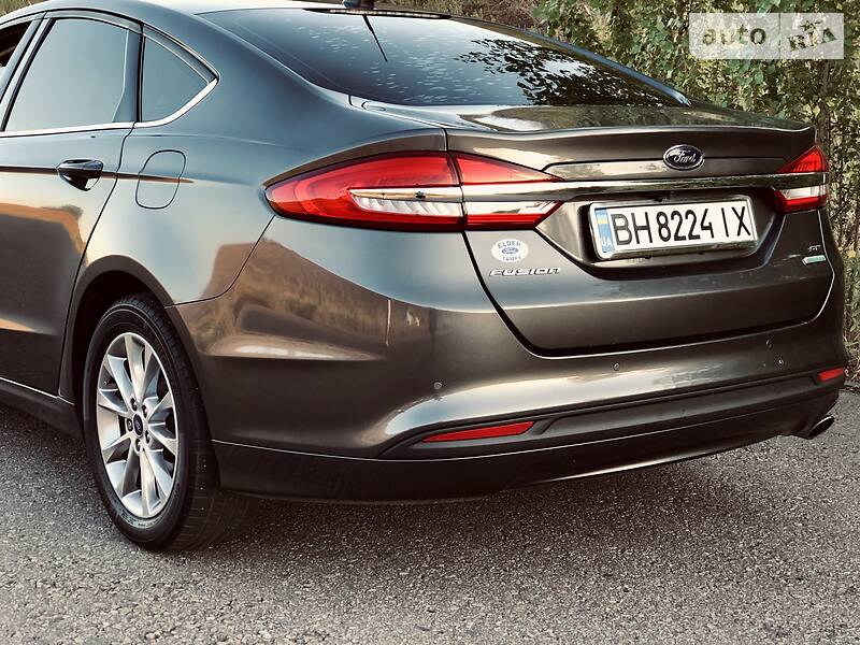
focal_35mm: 57
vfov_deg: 25.7
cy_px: 322
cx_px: 430
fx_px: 1416
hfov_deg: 33.8
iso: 20
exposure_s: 1/30
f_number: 2.8
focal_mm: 6.6
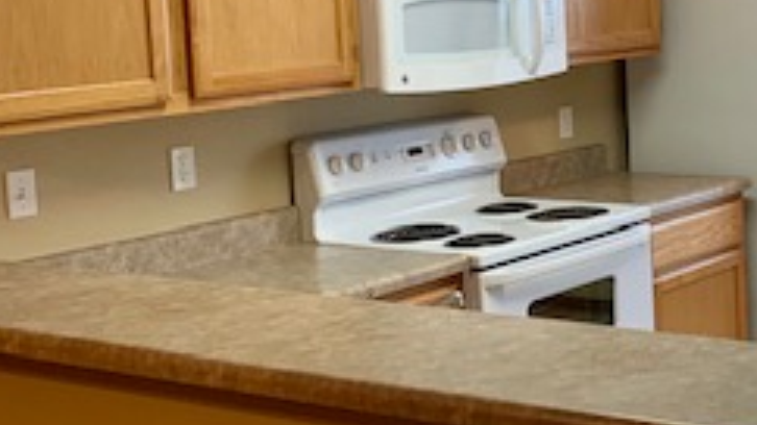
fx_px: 1505
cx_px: 810
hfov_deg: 26.3
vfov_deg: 16.0
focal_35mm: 75
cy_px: 103
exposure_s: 1/60
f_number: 1.8
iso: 64
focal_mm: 4.25
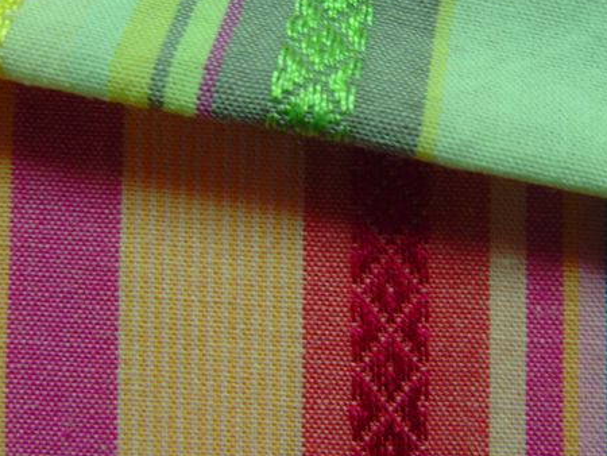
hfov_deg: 36.5
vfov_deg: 28.1
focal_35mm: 52
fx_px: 912
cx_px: 401
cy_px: 223
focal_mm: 6.6
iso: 200
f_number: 3.5
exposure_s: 1/20
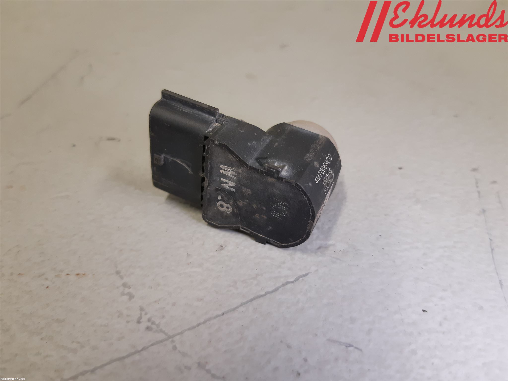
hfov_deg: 67.3
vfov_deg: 53.1
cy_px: 190
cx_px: 254
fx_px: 382
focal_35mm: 26
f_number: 1.7
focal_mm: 3.93
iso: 125
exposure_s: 1/50
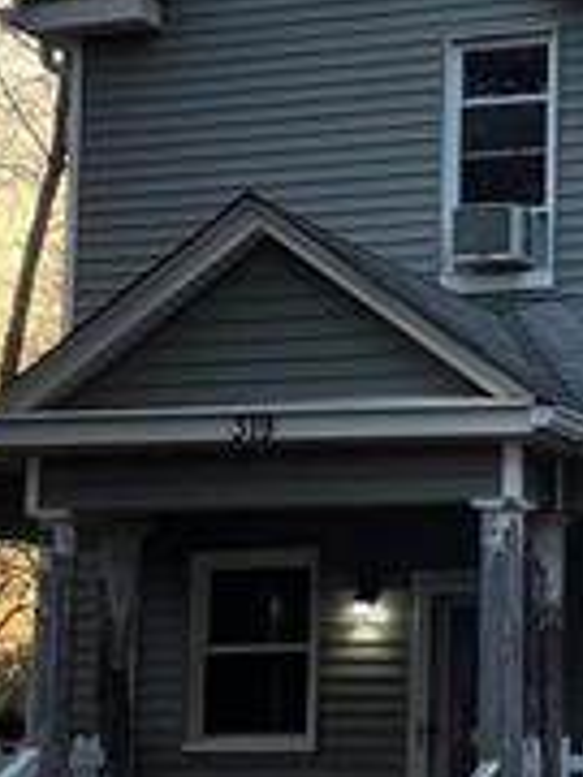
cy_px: 458
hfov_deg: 13.0
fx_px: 2493
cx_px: 700
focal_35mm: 111
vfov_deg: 17.7
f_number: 1.6
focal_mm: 5.1
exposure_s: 1/735
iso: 32
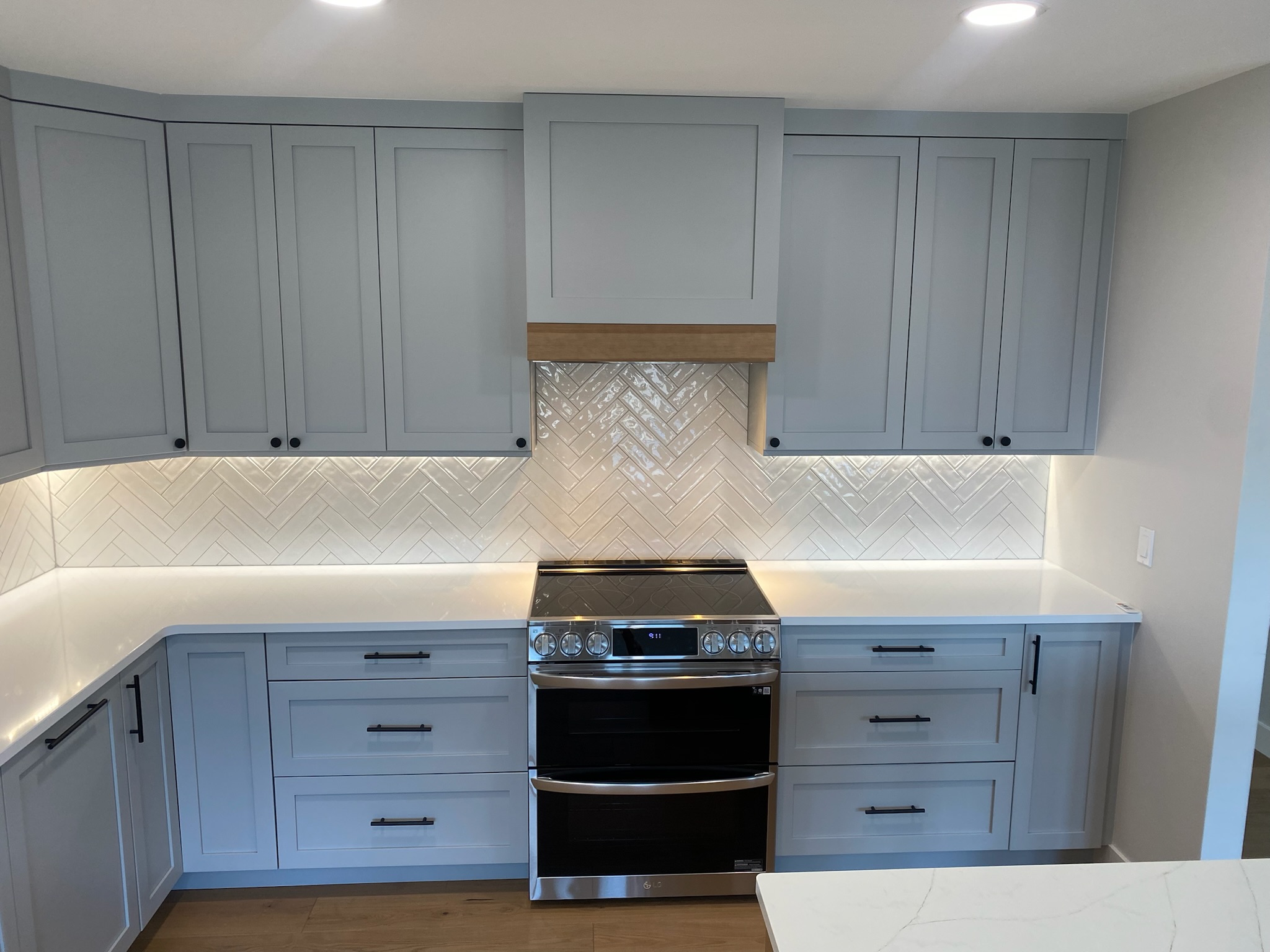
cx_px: 635
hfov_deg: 67.3
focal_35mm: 26
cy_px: 476
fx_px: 954
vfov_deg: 53.1
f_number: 1.8
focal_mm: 4.25
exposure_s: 1/120
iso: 80
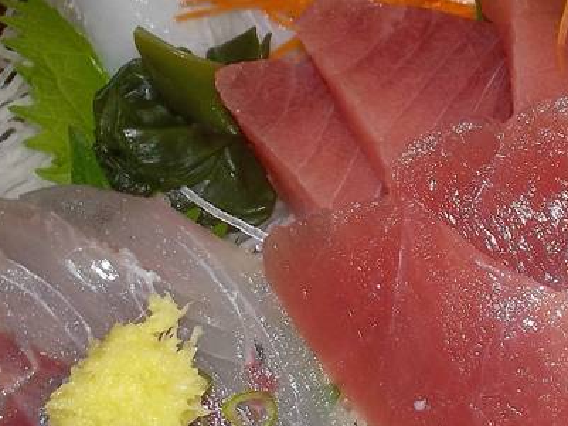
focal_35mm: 74
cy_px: 338
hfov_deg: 25.8
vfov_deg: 19.7
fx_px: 1215
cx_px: 459
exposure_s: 1/30
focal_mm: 4.1
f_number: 3.3
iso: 80
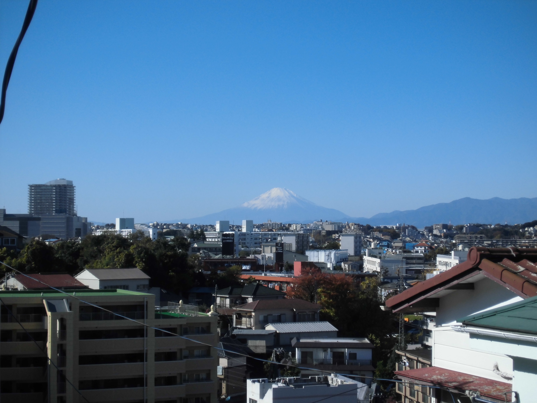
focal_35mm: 73
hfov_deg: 26.7
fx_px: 1132
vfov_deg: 20.2
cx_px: 268
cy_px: 202
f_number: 4.4
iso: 100
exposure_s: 1/1000
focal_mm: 13
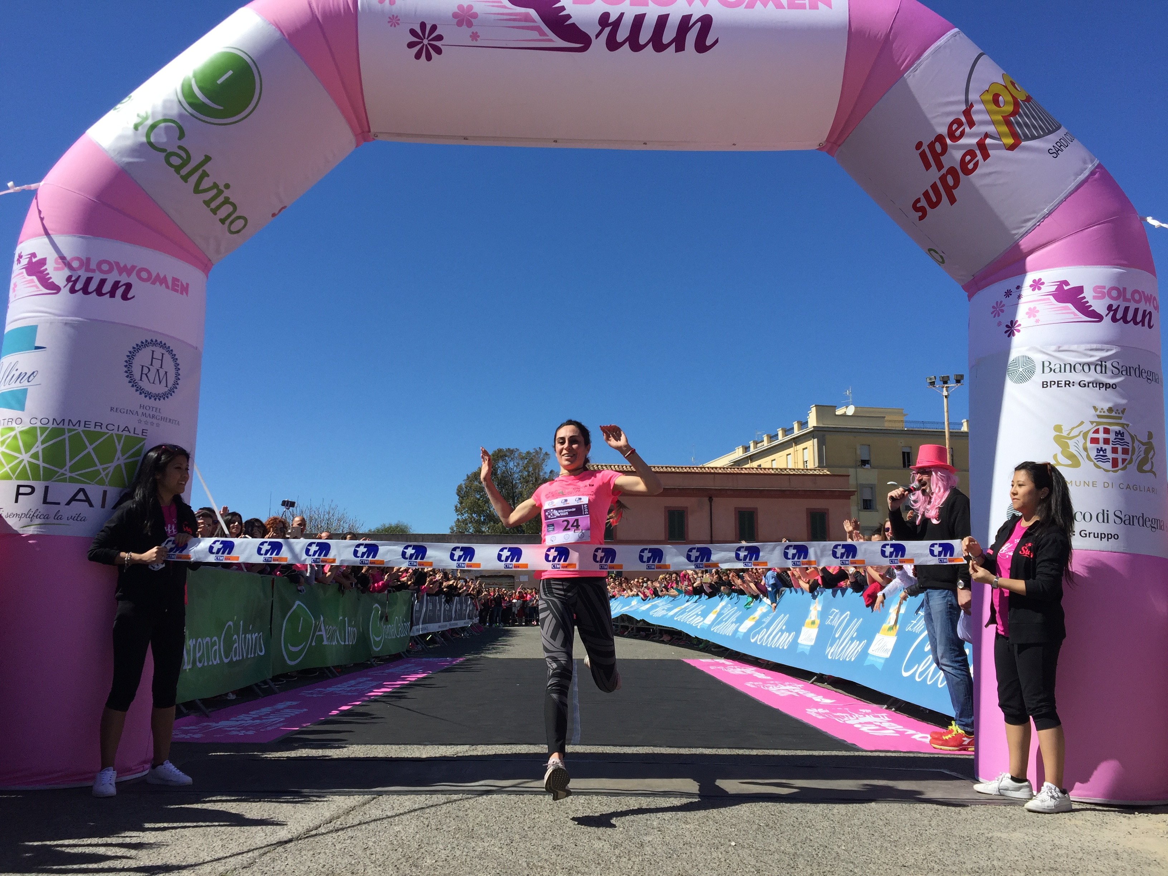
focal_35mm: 29
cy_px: 438
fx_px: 979
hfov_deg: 61.7
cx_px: 584
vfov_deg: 48.2
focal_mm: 4.15
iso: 32
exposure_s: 1/2639
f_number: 2.2
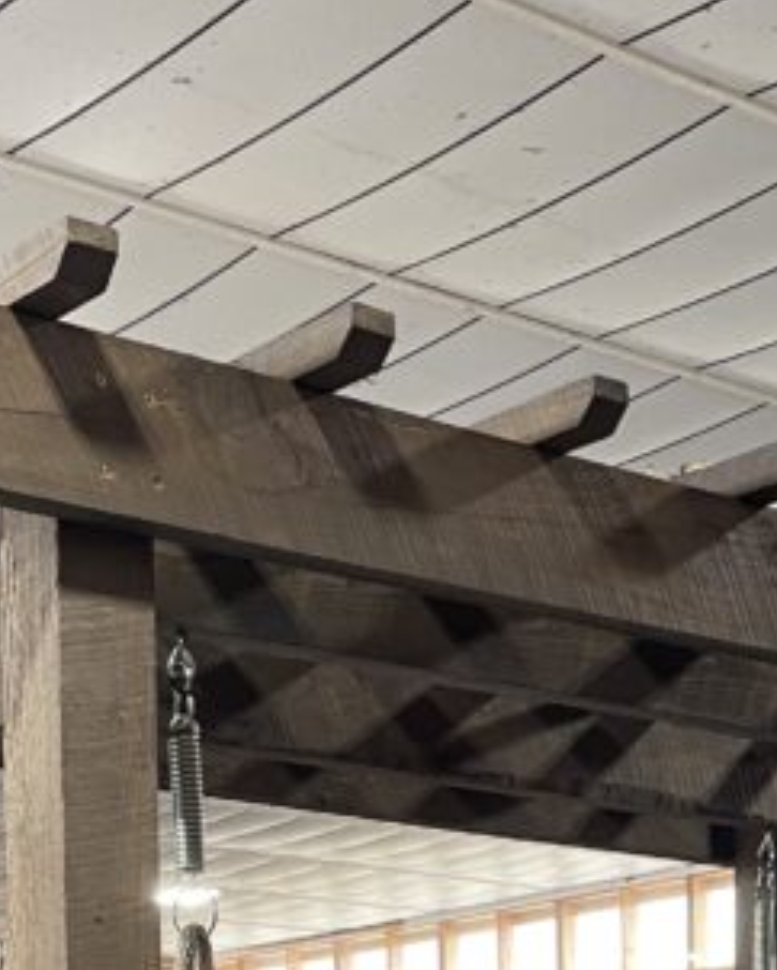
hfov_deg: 17.9
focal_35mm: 86
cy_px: 1487
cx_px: 475
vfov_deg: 19.2
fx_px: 2470
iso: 80
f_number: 1.6
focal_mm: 4.2
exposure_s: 1/60
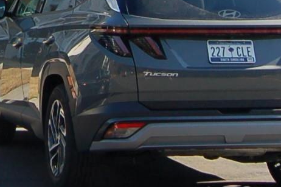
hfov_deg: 5.2
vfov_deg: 3.5
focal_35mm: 391
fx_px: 3049
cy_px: -199
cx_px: -85
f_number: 8
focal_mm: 40
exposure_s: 1/250
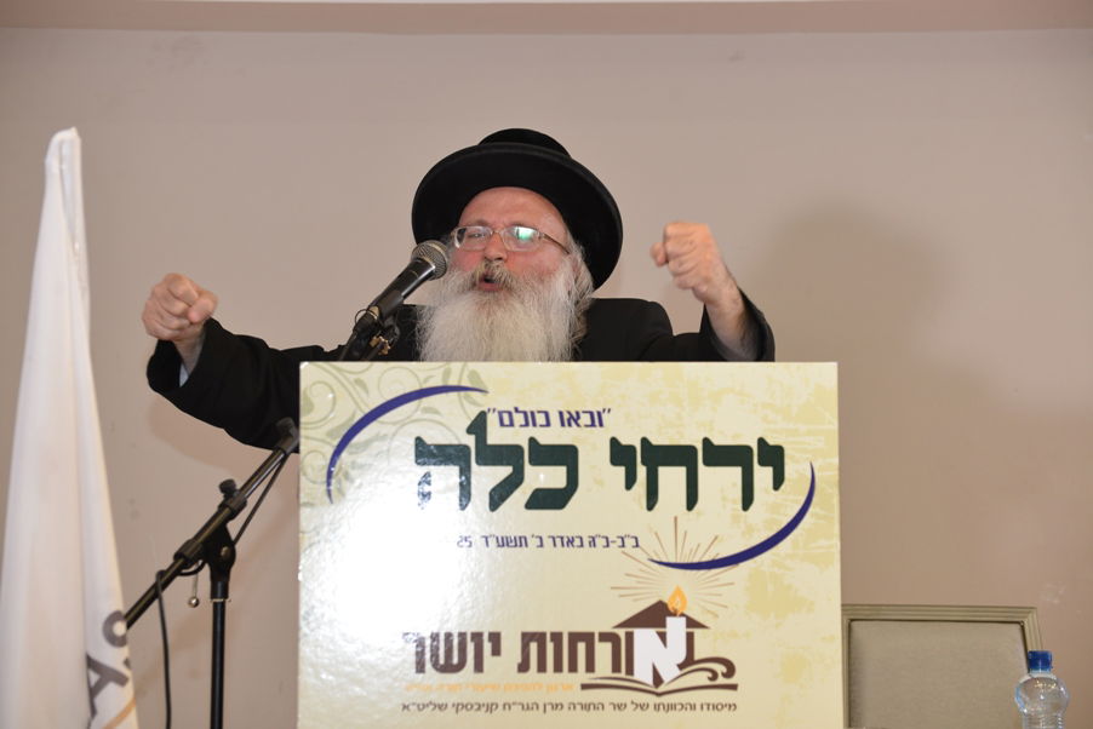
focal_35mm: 100
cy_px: 364
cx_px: 546
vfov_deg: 13.7
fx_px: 3037
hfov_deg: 20.4
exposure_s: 1/160
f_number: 5.6
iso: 640
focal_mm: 100
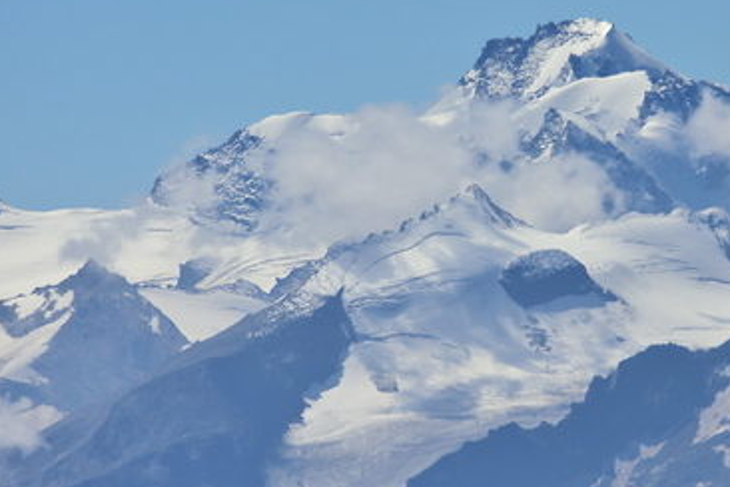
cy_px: 198
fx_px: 19931
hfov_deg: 2.1
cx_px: 560
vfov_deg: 1.4
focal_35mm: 983
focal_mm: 400
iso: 720
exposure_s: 1/4000
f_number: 8
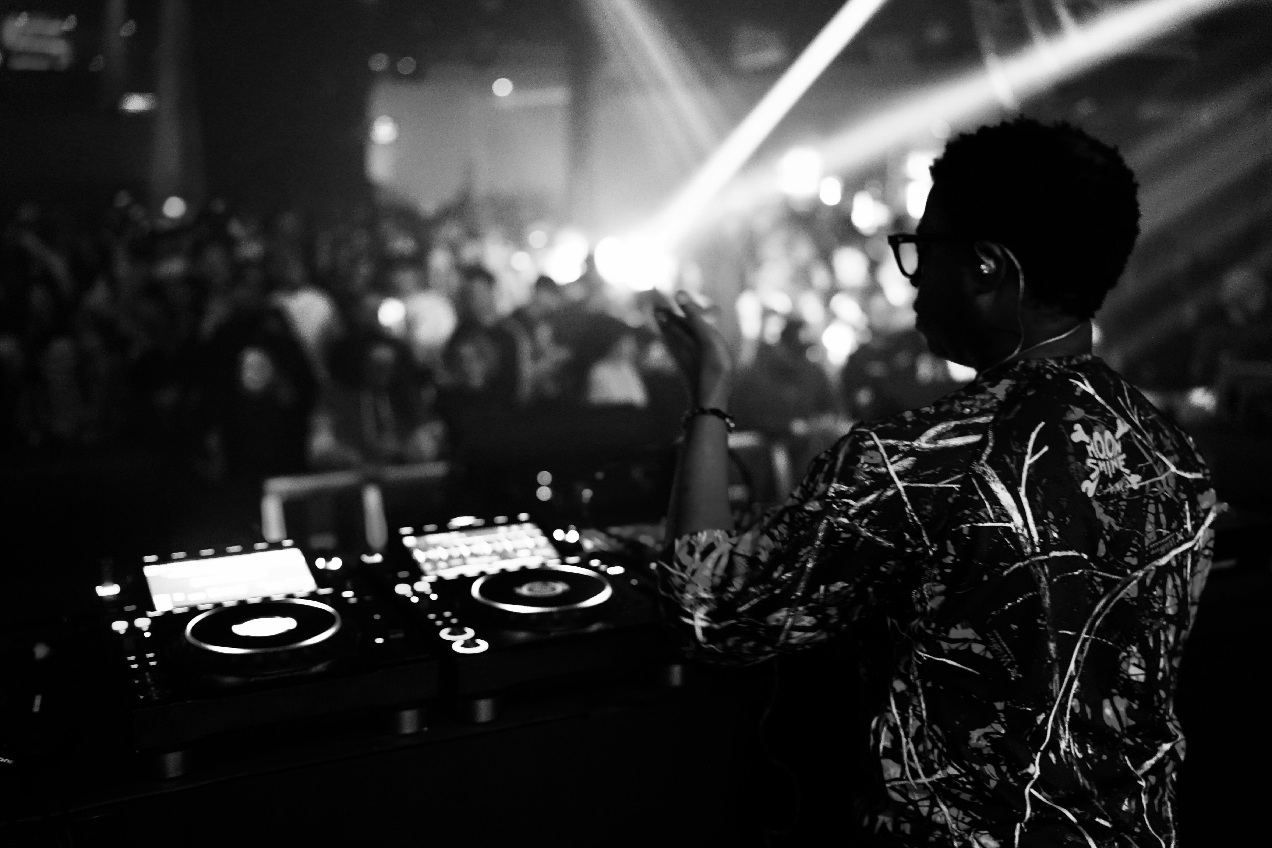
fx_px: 1272
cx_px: 636
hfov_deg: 53.1
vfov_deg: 36.9
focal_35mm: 36
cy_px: 424
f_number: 2
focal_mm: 36
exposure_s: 1/40
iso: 5000
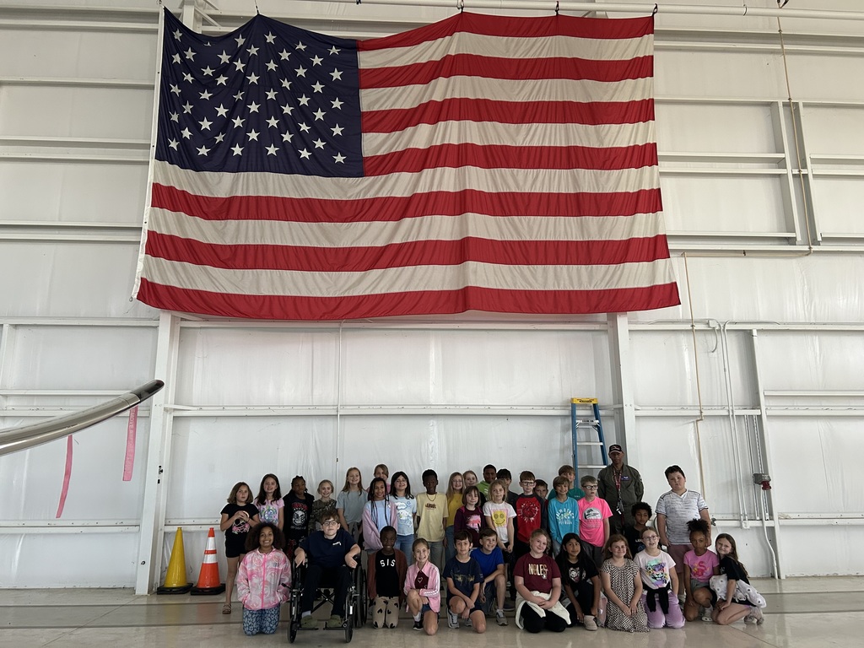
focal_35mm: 26
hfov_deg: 67.3
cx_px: 432
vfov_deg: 53.1
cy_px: 324
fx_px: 649
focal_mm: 5.7
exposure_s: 1/60
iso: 200
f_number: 1.5
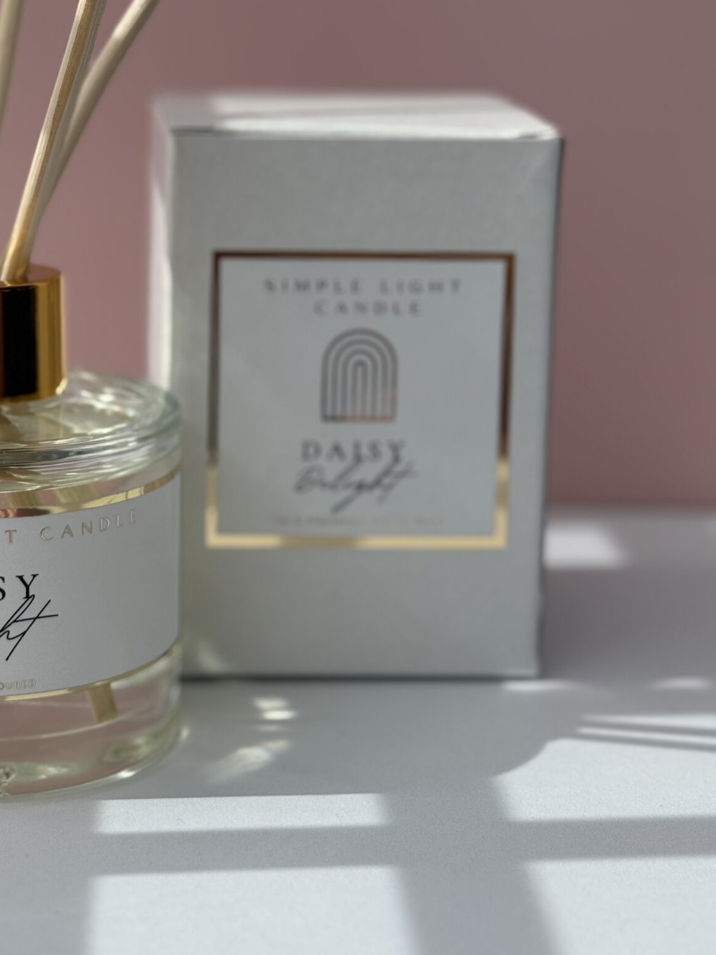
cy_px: 280
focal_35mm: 80
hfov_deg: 18.2
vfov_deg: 24.2
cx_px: 122
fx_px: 2206
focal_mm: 6.76
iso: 64
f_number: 1.78
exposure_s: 1/5208
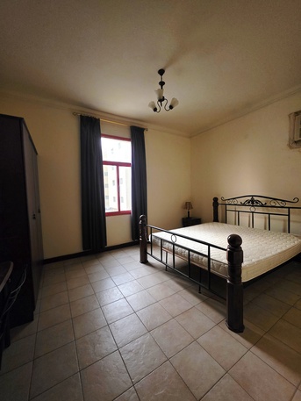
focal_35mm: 13
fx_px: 151
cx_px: 150
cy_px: 200
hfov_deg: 89.9
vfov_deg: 106.2
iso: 800
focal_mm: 2.2
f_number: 1.9
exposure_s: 1/50.3
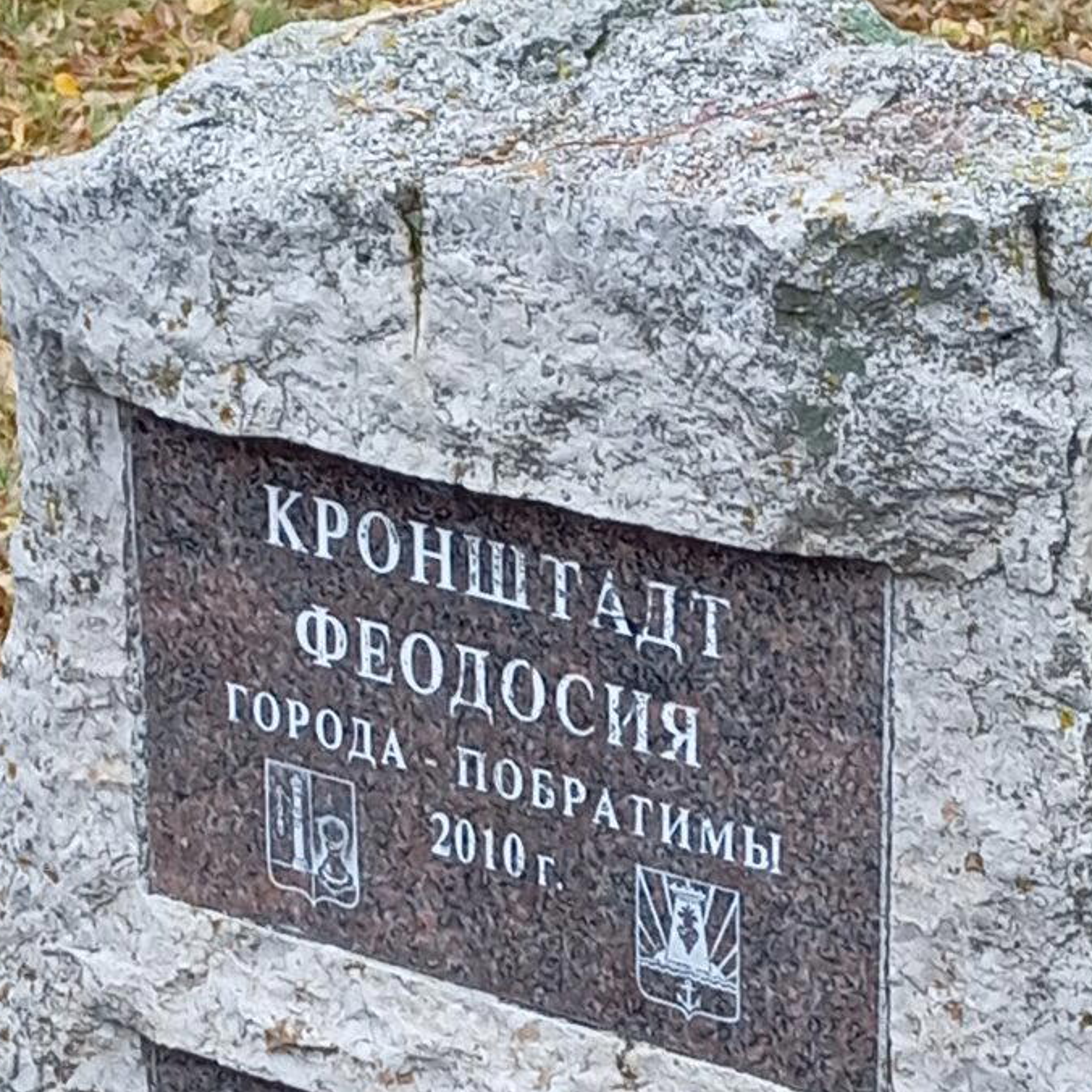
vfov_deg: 37.1
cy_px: 861
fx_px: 1570
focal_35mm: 44
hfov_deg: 38.1
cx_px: 680
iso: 61
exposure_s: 1/50
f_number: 1.8
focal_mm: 4.22
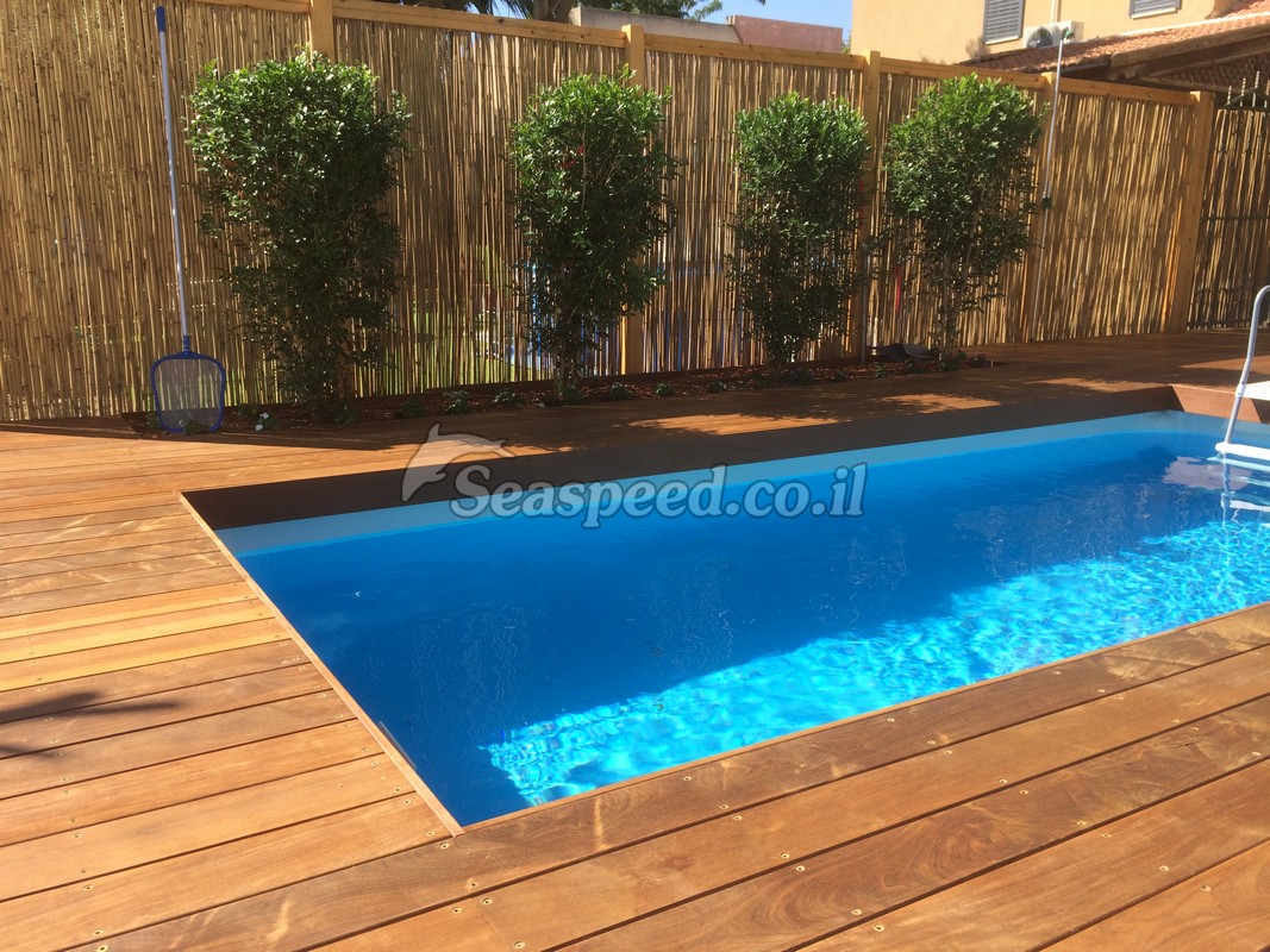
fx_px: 1101
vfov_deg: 46.8
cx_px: 635
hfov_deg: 60.0
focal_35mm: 30
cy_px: 476
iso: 32
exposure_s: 1/1053
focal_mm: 4.12
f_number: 2.2
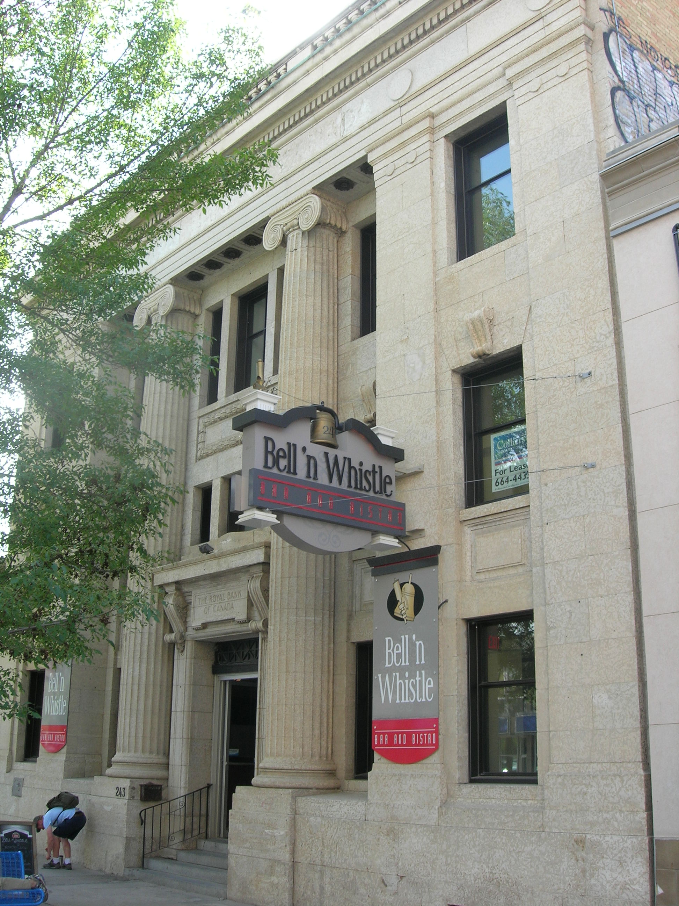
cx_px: 340
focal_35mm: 38
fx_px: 994
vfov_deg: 49.0
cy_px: 453
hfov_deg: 37.7
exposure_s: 1/97.5
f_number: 4.8
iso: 64
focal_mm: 7.8
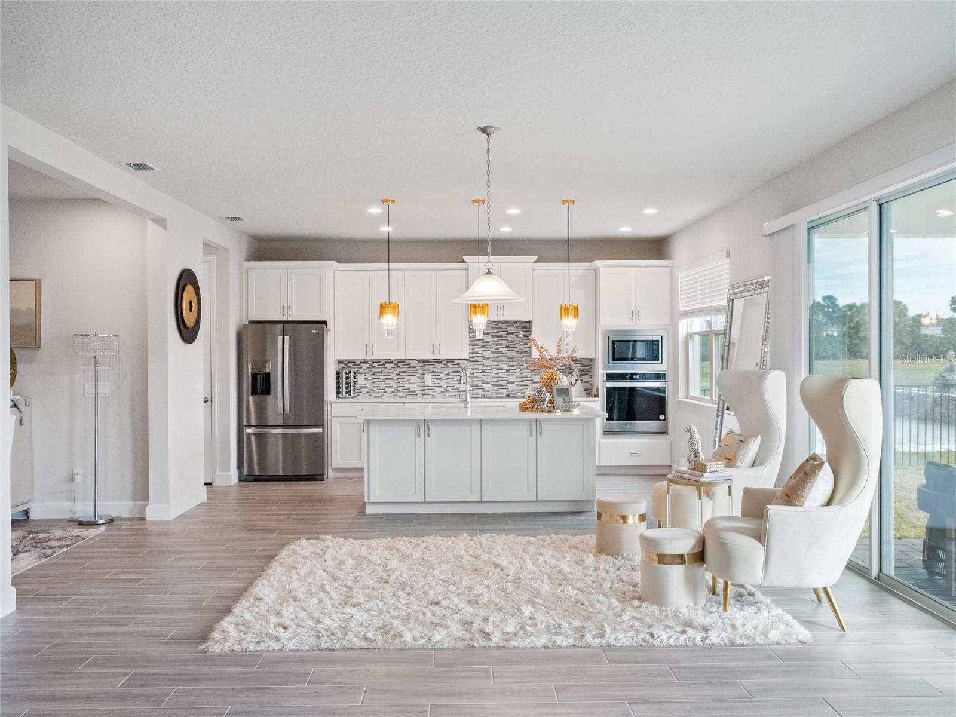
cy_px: 358
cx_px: 478
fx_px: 829
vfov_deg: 46.8
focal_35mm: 30
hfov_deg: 60.0
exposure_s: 1/50
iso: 3200
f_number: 9
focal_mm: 15
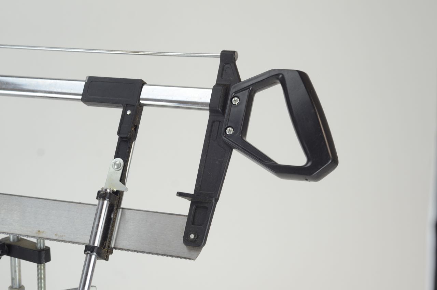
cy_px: 145
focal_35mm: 75
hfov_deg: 27.0
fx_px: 909
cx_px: 218
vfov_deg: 18.1
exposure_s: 1/125
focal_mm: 50
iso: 640
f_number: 5.6
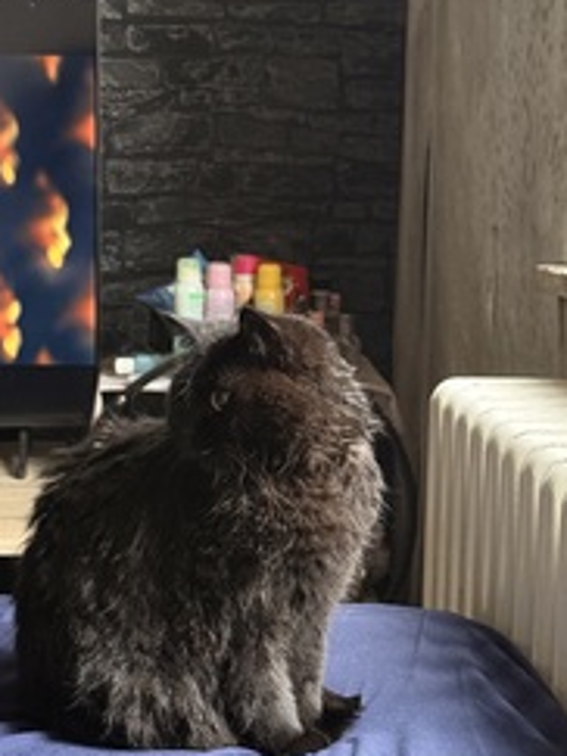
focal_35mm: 79
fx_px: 1727
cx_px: 193
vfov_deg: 24.7
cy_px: 404
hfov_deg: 18.6
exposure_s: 1/18
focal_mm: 6.76
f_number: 1.78
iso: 800
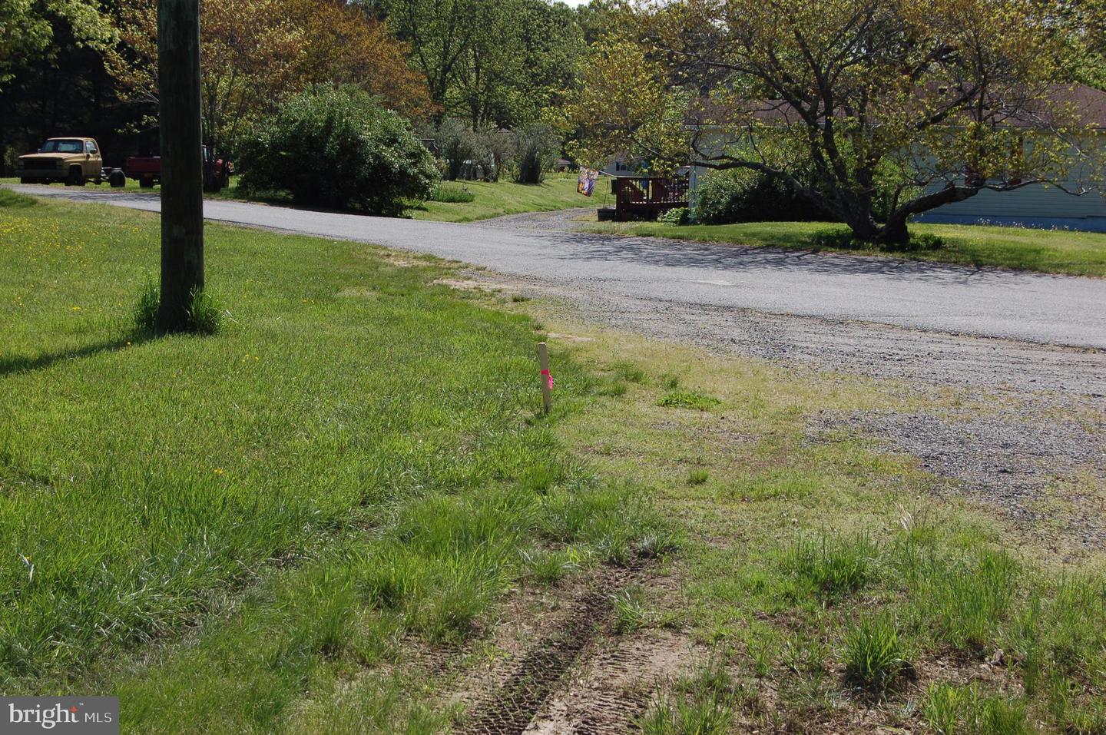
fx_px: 1933
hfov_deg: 31.9
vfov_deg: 21.5
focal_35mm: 63
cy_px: 368
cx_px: 553
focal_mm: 42
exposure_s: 1/320
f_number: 10
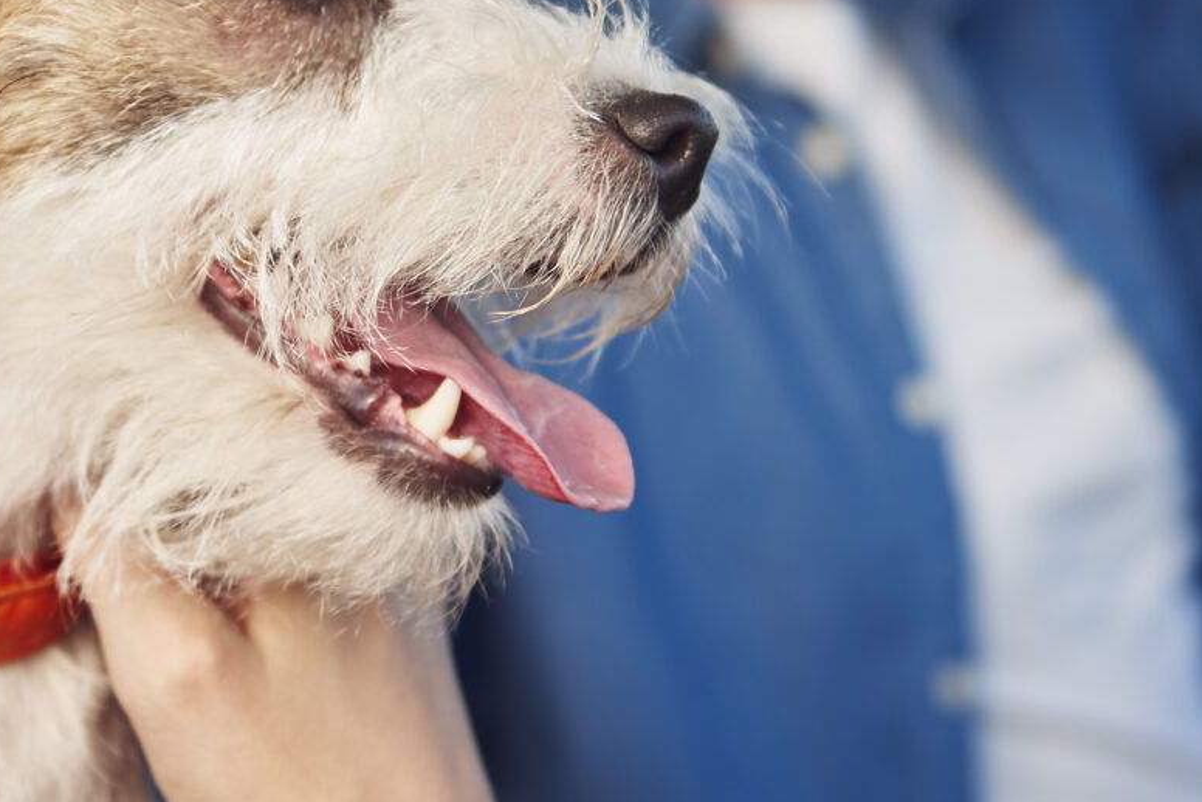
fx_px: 4409
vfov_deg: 10.4
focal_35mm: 132
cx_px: 304
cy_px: 247
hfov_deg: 15.5
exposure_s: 1/500
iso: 100
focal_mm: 40
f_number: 2.8
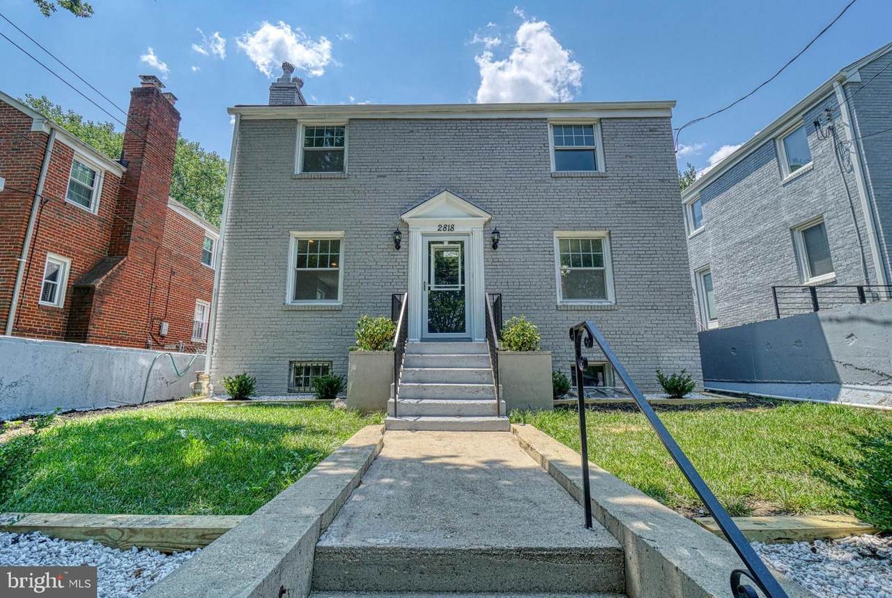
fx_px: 372
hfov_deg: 100.3
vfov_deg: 77.5
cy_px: 299
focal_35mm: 15
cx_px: 446
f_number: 8
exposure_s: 1/640
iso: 200
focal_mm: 10
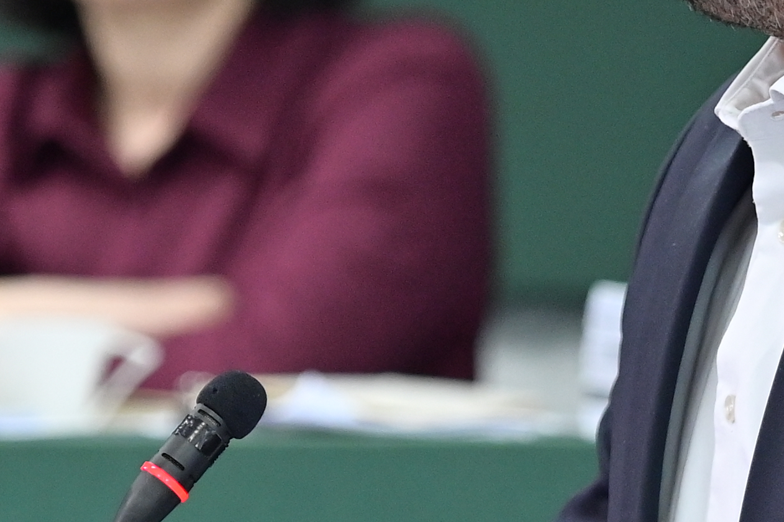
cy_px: 190
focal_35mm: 695
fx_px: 15127
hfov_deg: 3.0
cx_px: -45
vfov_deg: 2.0
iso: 1600
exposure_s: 1/125
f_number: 2.8
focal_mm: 145
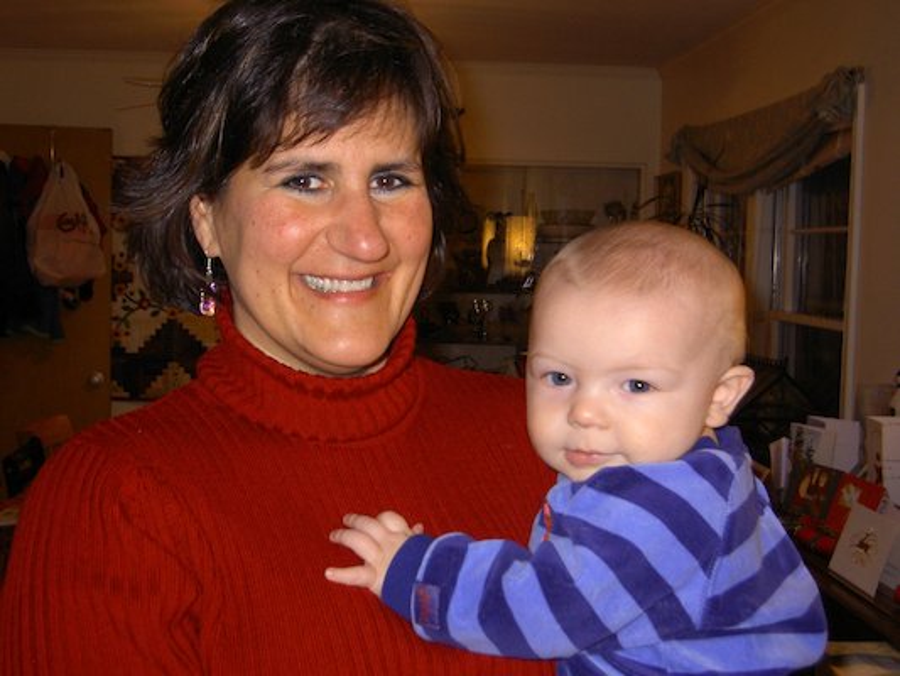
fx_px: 1222
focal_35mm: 47
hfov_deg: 40.4
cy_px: 338
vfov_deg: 30.9
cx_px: 450
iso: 100
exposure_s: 1/60
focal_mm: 7.7
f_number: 3.4
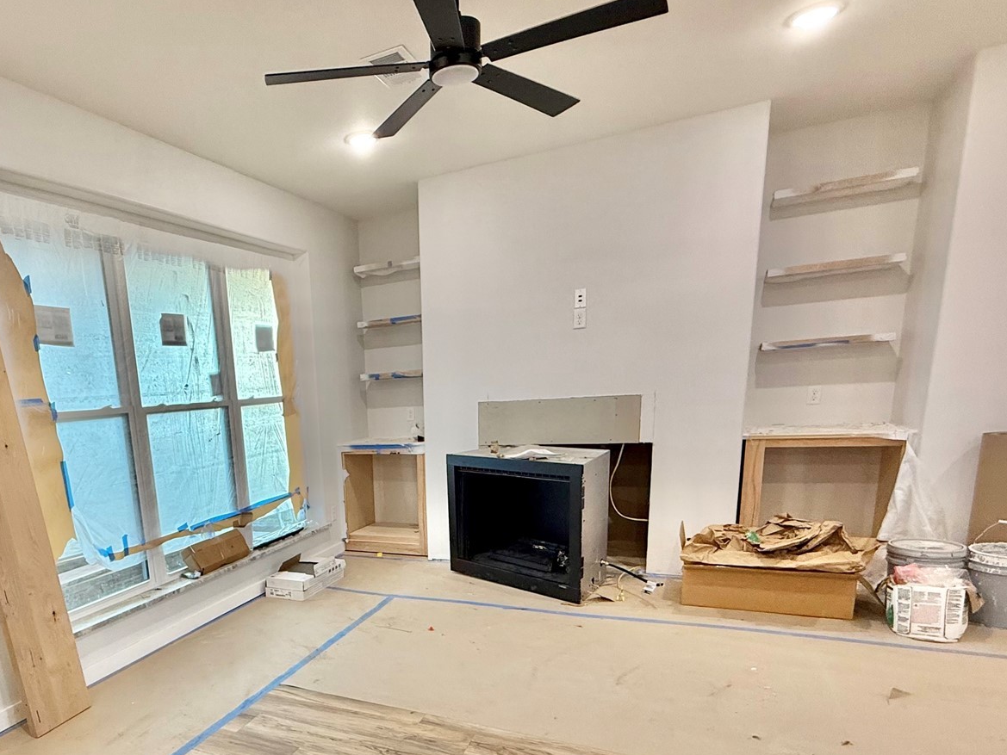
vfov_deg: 56.6
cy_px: 547
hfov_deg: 71.4
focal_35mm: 23
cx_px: 324
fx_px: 669
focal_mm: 2.22
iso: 200
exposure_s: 1/120
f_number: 2.2
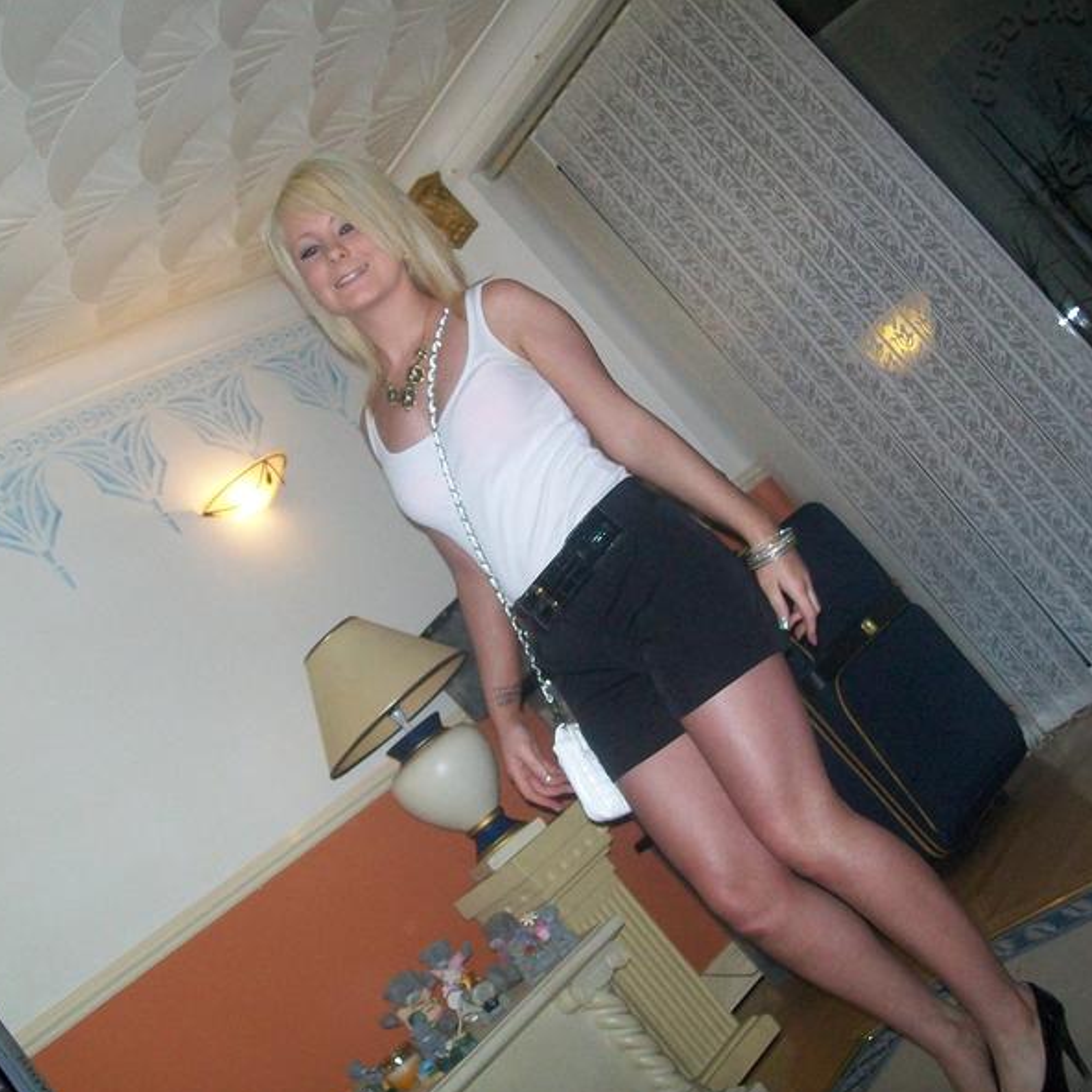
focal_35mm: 43
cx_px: 478
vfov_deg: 39.2
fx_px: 1535
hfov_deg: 39.1
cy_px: 550
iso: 200
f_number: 2.7
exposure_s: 1/125
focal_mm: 6
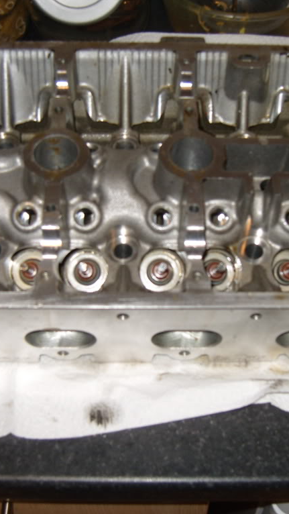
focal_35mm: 51
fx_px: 695
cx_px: 162
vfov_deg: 40.6
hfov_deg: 23.5
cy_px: 257
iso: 100
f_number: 2.8
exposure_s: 1/30
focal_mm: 7.4
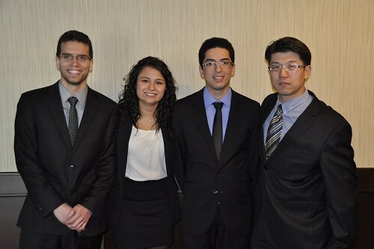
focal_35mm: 51
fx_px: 529
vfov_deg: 26.4
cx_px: 187
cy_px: 124
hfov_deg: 38.9
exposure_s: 1/60
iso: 800
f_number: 4.2
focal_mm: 34
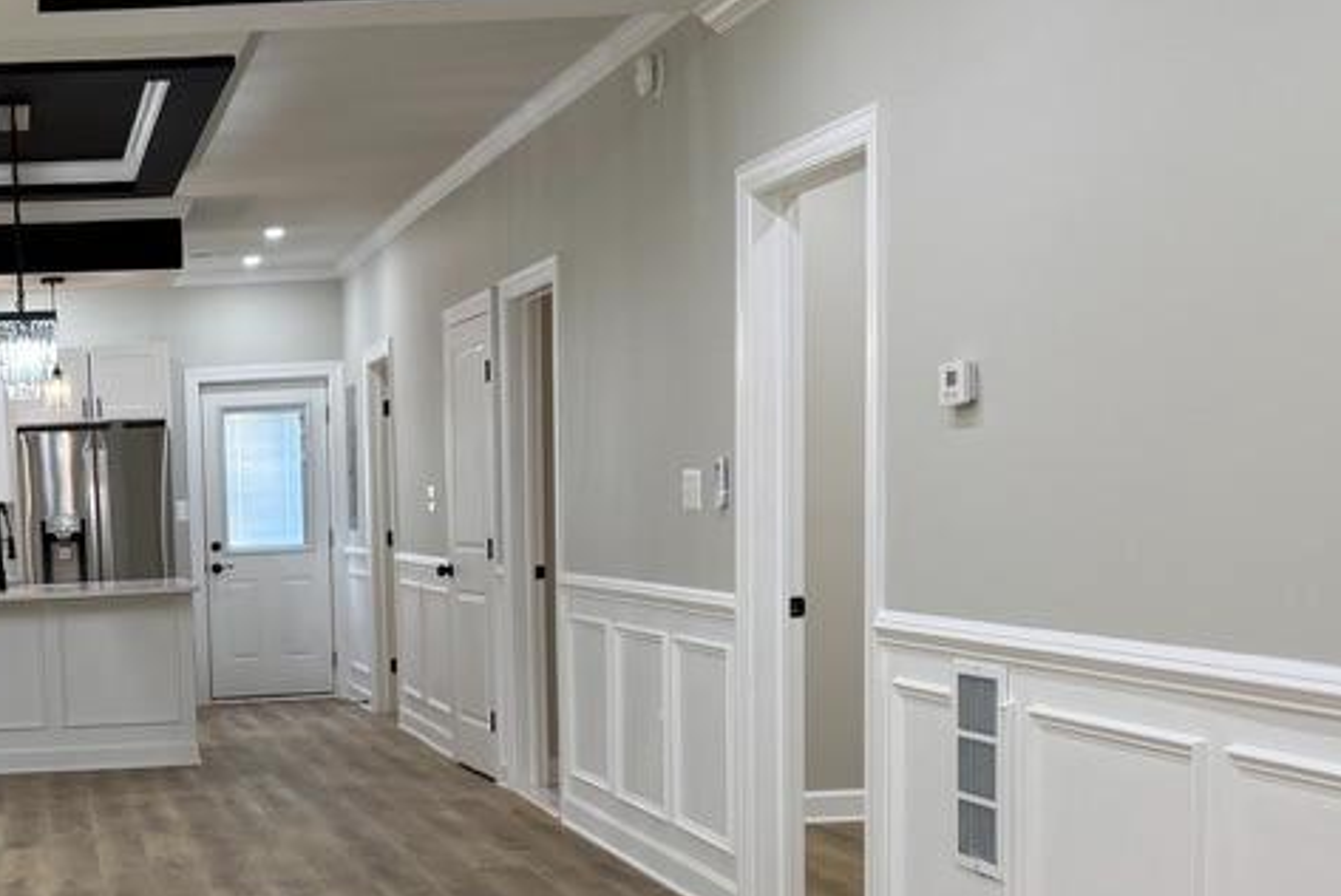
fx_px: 2013
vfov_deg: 24.6
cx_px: 99
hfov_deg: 34.5
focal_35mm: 54
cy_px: 743
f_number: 1.78
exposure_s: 1/120
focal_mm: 6.76
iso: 160
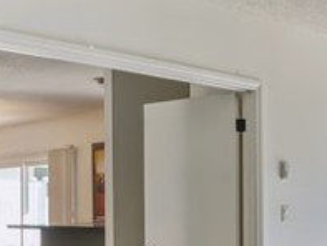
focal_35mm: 70
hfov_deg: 26.6
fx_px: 662
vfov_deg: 20.6
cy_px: 219
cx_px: 310
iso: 100
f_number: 9
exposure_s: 1/60
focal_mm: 14
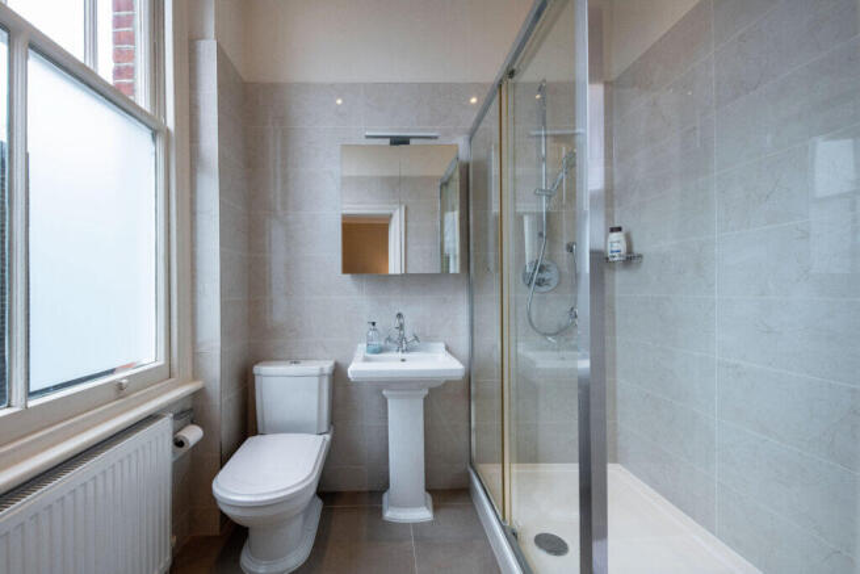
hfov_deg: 104.2
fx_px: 334
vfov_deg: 81.2
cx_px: 430
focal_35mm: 14
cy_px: 287
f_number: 8
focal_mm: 14
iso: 1000
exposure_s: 1/50
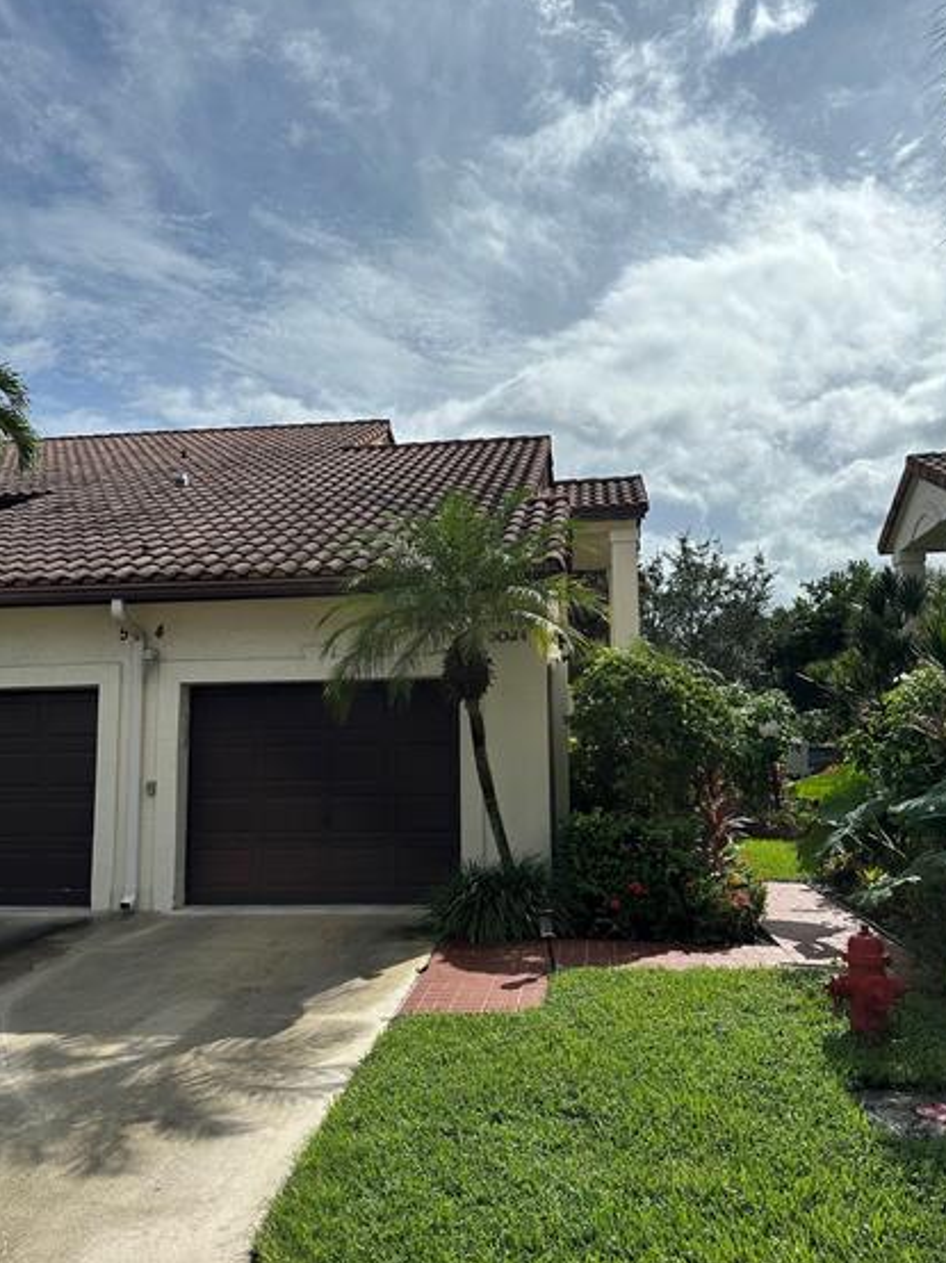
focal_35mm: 26
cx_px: 470
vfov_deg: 67.3
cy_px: 657
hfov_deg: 53.0
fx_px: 948
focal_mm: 6.86
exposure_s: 1/15625
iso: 80
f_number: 1.78
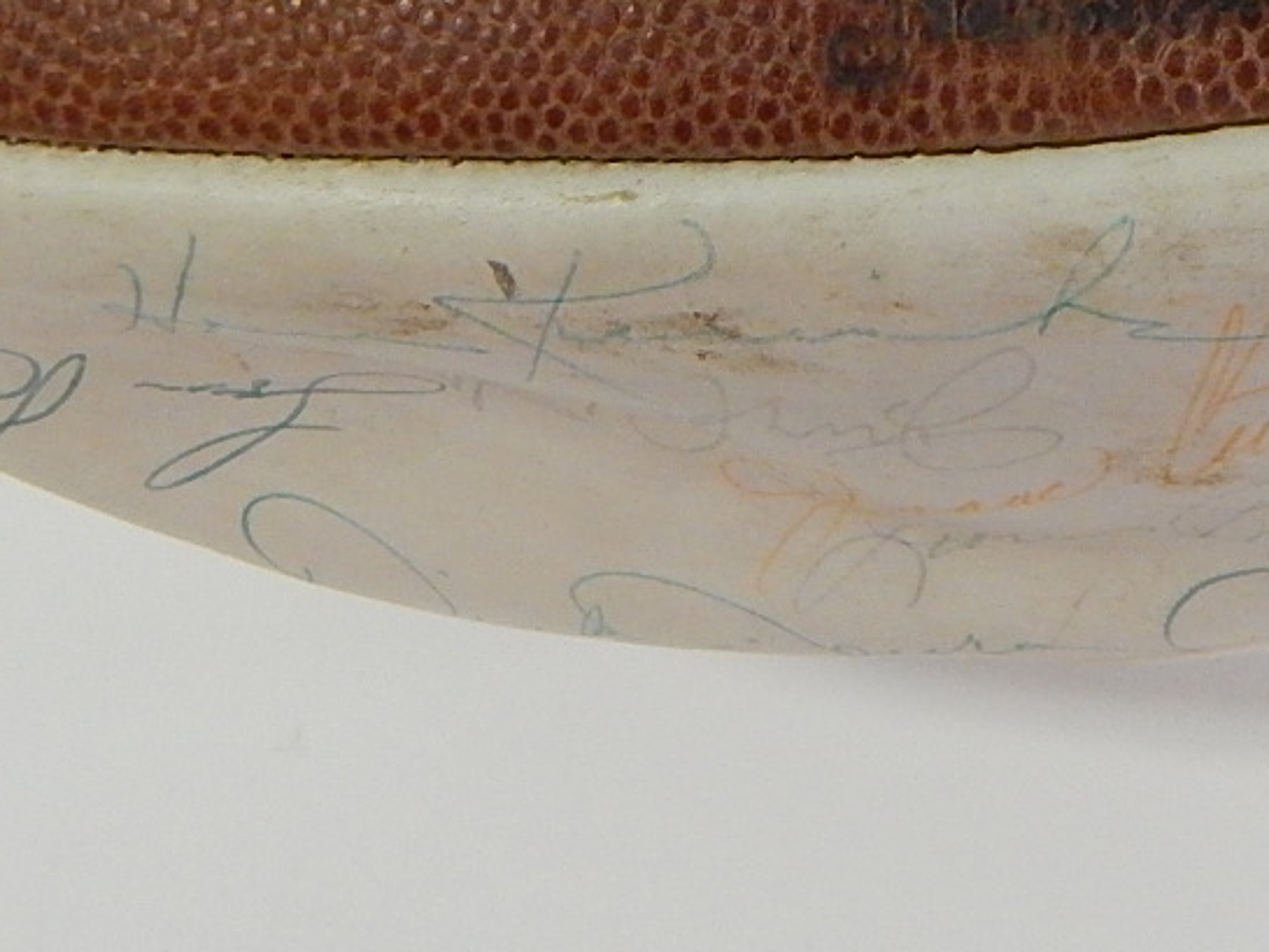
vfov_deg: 15.3
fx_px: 3337
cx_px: 1160
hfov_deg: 21.0
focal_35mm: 91
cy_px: -354
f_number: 3.2
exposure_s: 1/60
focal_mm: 5.6
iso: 400
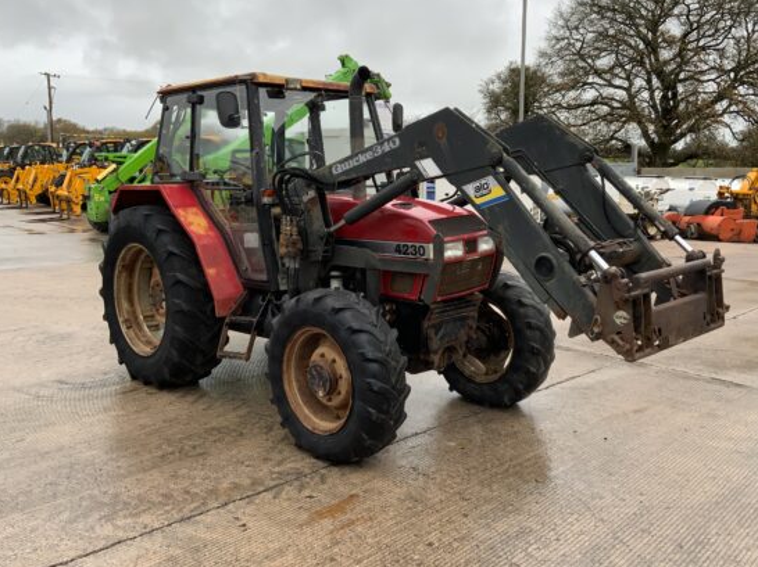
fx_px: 744
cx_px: 436
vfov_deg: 41.7
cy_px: 256
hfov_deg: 53.8
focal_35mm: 34
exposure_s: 1/277
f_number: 1.8
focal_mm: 3
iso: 16
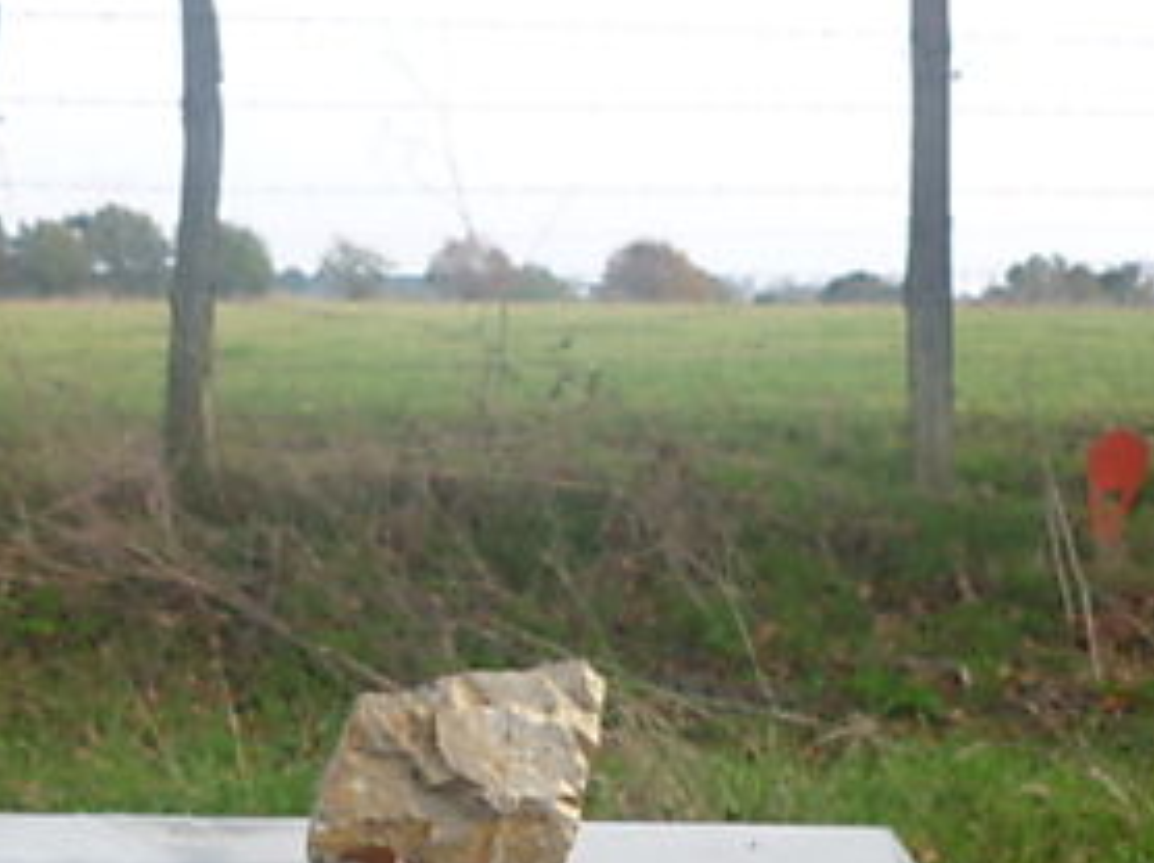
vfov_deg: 14.8
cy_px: 1162
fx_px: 3164
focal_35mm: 95
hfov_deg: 20.7
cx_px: 490
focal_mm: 5.5
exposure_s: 1/250
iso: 80
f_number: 2.8
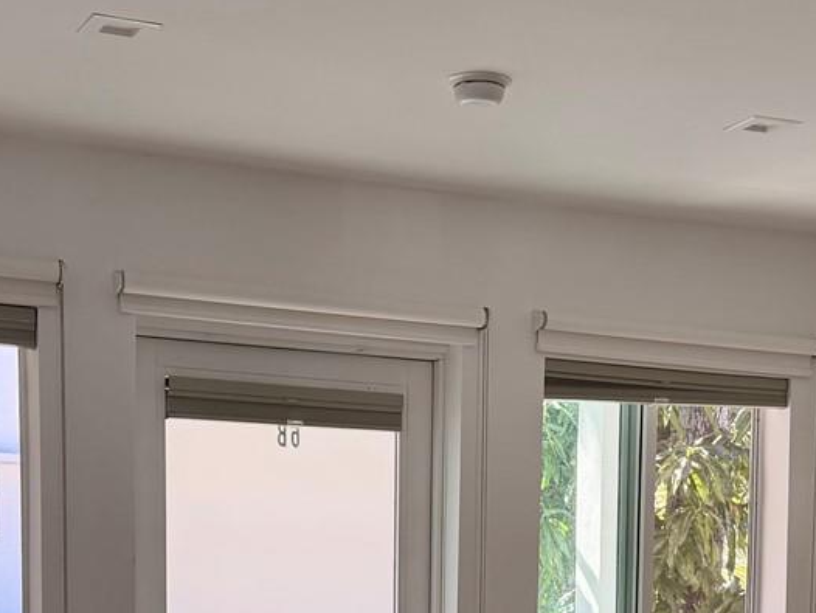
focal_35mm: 73
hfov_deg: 26.6
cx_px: 487
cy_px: 715
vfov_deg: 19.2
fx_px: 1722
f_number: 1.78
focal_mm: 6.76
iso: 80
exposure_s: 1/251
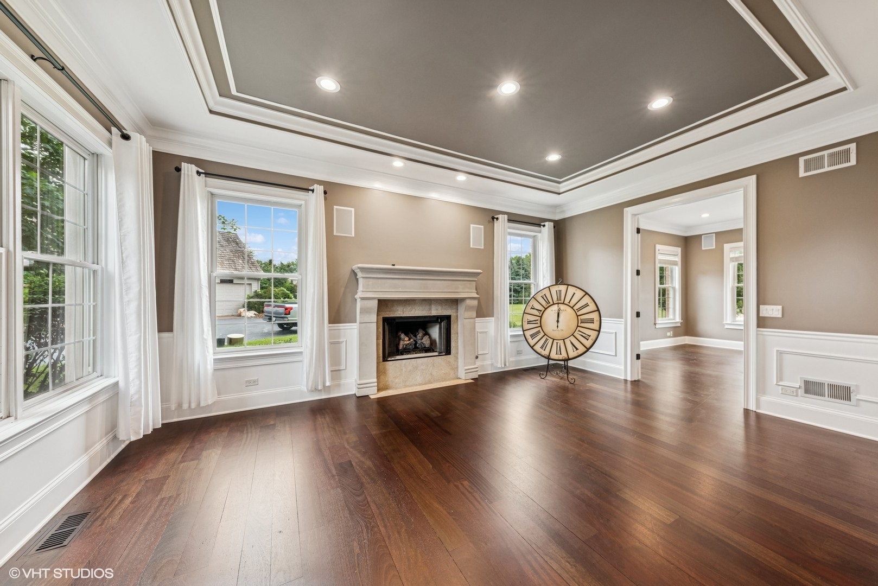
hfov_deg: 112.6
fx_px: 293
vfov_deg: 90.1
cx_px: 439
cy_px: 293
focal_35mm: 12
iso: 320
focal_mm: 12
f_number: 9
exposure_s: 1/13
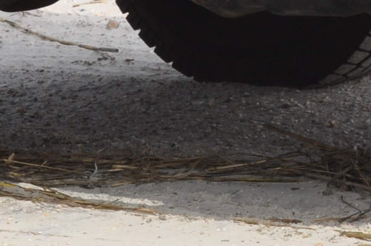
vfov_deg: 1.8
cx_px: 542
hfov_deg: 2.7
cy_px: -252
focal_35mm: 757
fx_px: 7792
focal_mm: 82
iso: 200
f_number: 10
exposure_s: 1/400
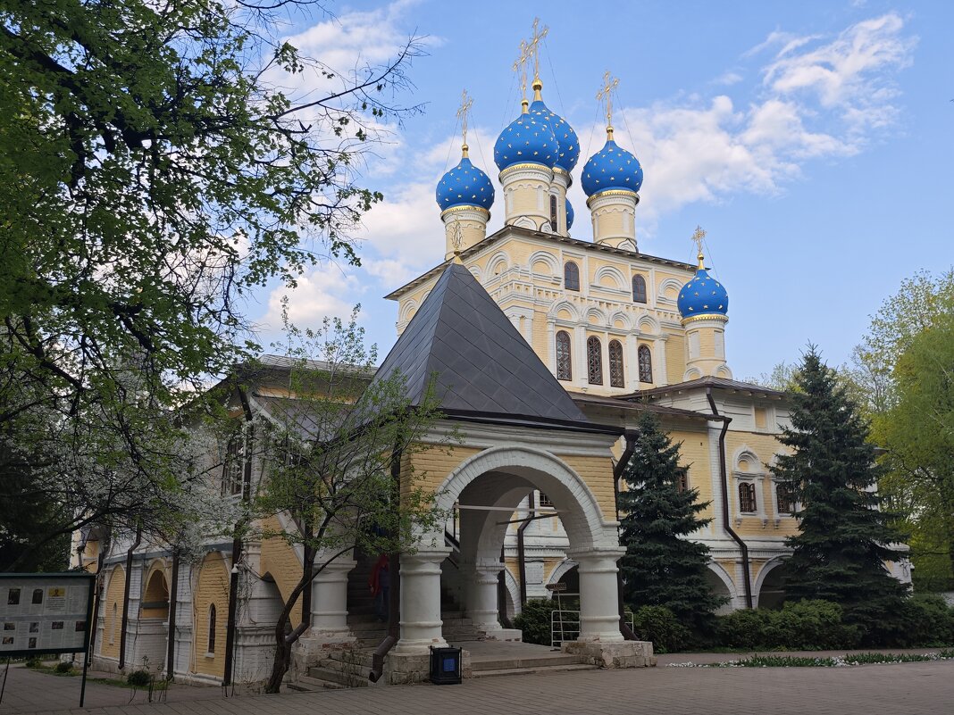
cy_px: 358
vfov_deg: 46.8
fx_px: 827
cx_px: 477
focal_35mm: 30
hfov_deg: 60.0
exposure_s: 1/710
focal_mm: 8.72
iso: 50
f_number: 2
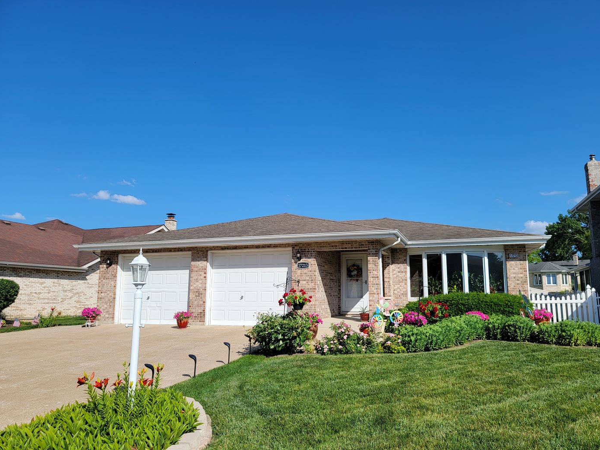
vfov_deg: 54.9
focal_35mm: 25
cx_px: 304
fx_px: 433
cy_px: 233
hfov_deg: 69.4
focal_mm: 6.7
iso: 16
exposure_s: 1/1339
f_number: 1.8
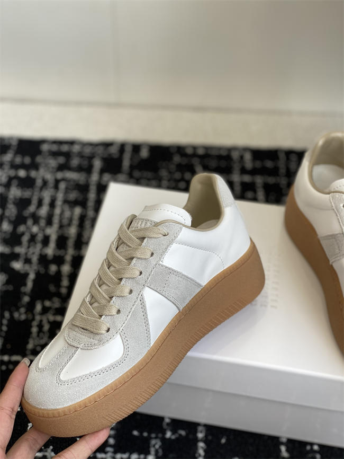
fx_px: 689
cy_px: 230
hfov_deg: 28.0
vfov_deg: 36.8
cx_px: 172
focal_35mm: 52
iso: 20
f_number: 2
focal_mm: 6
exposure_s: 1/136
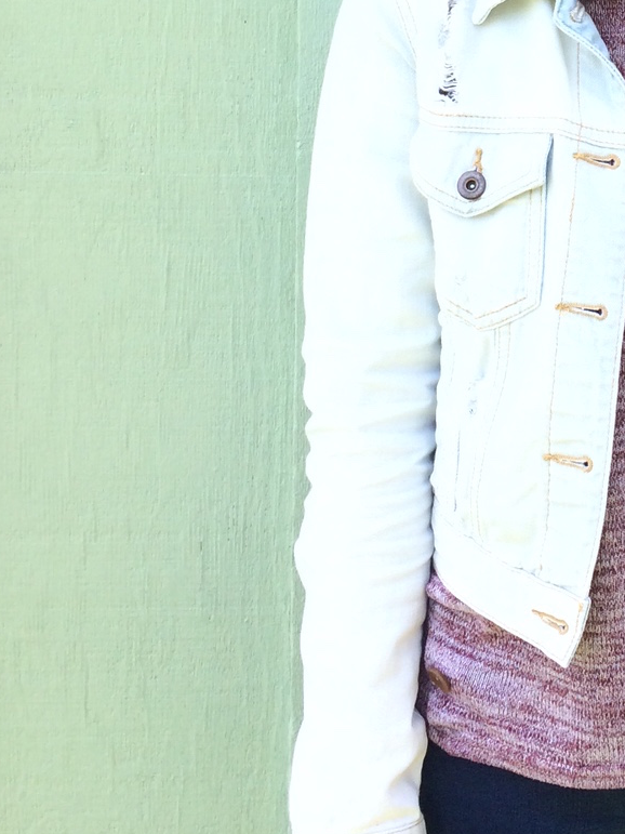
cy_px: -37
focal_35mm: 77
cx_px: 697
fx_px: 1854
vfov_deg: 24.0
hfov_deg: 18.4
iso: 32
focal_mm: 4.15
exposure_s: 1/387
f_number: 2.2
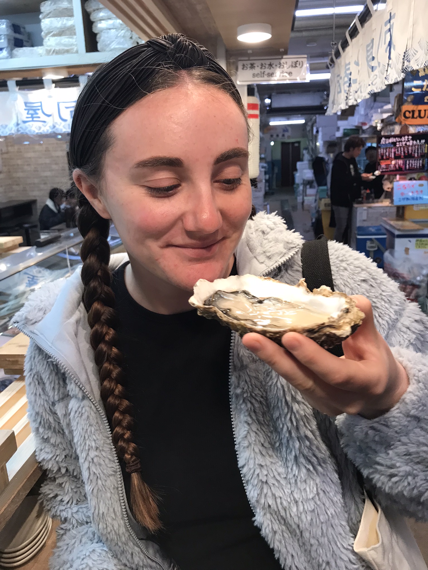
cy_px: 285
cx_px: 214
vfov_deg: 63.4
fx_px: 462
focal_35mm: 28
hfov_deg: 49.7
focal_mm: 3.99
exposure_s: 1/33
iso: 32
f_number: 1.8
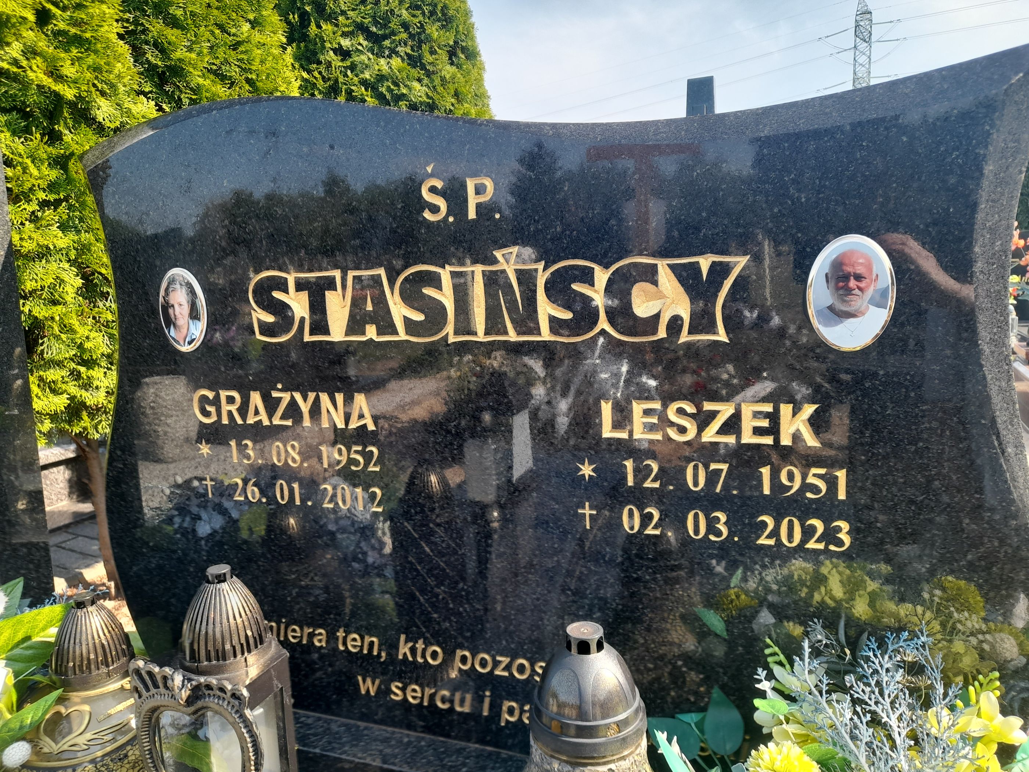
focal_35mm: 25
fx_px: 743
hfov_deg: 69.4
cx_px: 514
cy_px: 386
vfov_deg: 54.9
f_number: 2
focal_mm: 4.6
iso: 20
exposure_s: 1/100
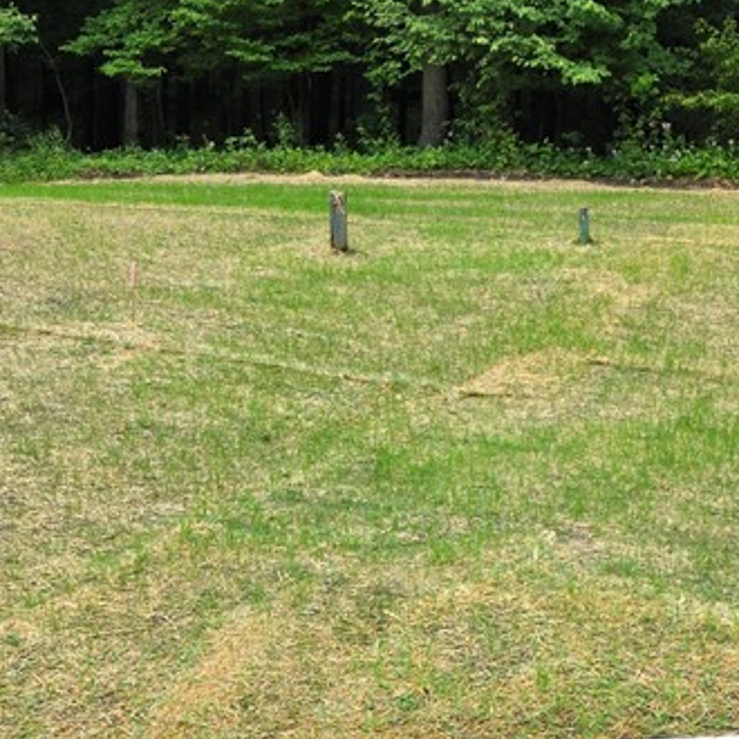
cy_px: 186
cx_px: 683
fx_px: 1522
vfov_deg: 26.9
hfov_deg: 26.3
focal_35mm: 63
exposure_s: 1/180
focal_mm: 5.4
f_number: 1.8
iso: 40
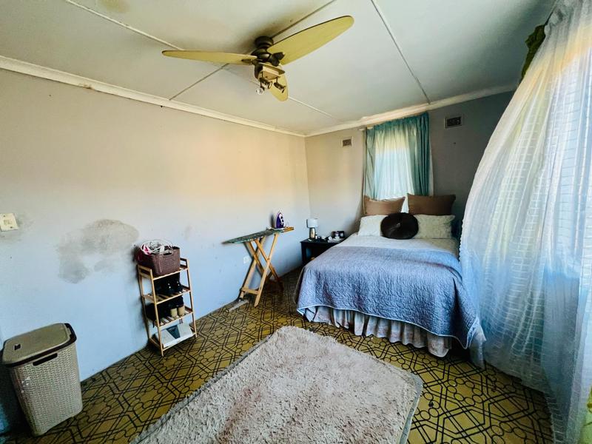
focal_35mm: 13
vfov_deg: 89.9
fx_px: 222
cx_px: 296
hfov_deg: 106.2
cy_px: 222
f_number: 1.8
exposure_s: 1/60
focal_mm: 1.57
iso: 320
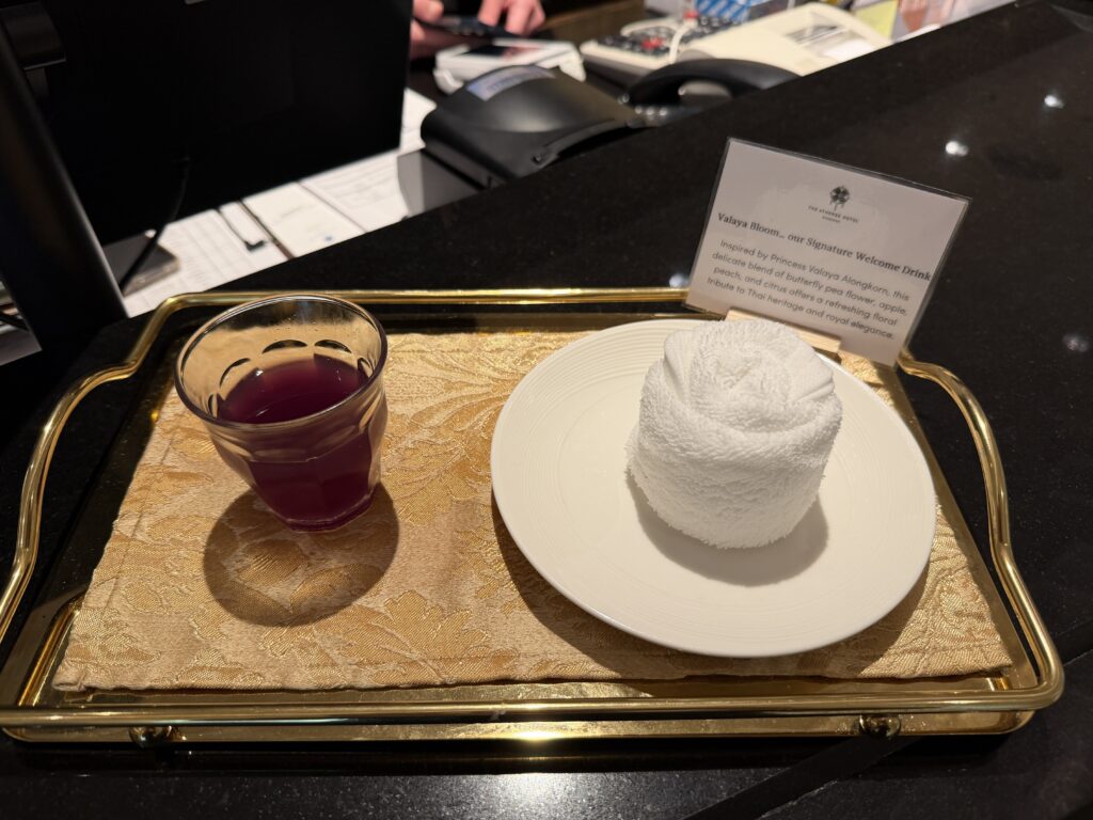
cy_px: 410
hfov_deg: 71.6
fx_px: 758
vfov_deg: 56.8
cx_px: 546
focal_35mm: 24
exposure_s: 1/50
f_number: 1.78
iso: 125
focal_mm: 6.76
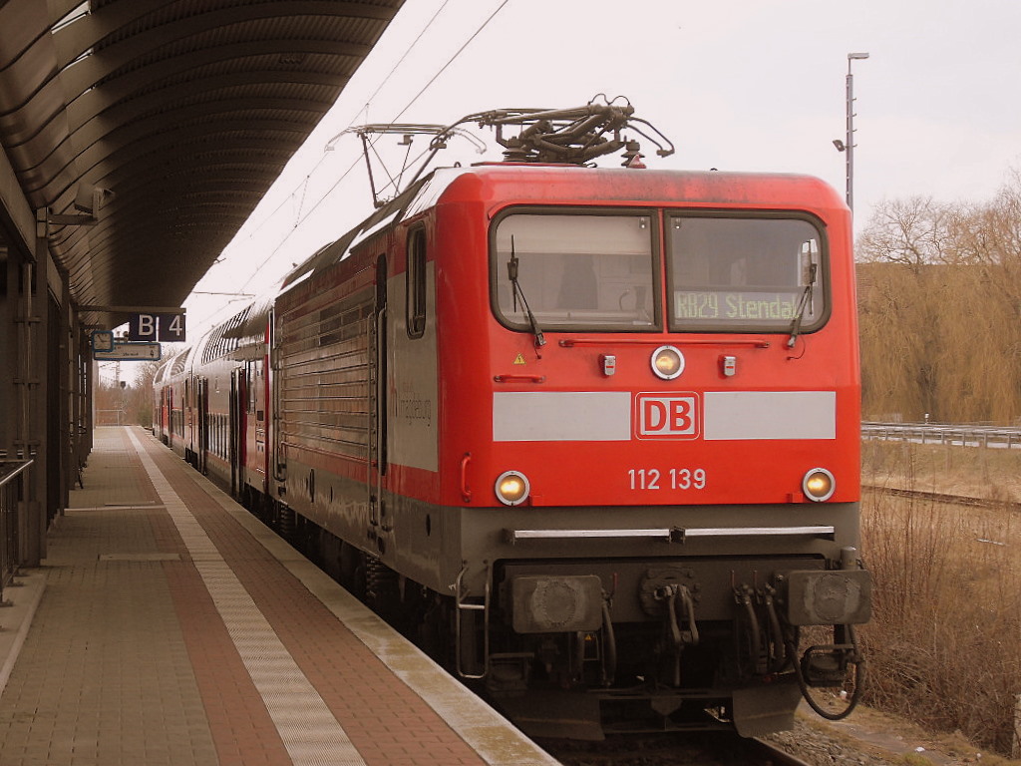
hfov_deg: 28.2
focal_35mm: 69
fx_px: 2035
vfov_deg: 21.3
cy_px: 383
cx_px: 510
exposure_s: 1/125
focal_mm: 11.8
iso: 100
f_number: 4
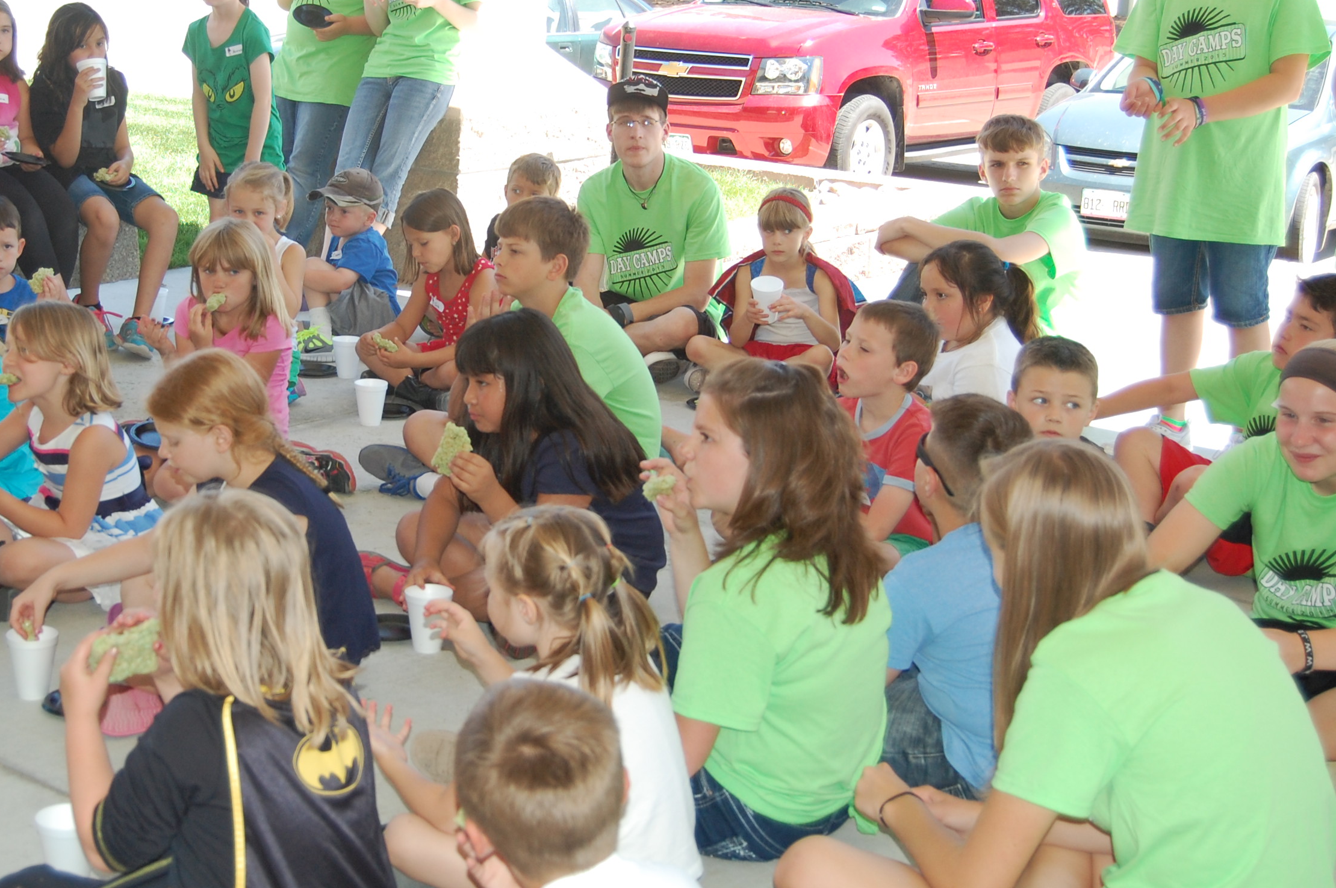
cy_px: 324
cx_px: 459
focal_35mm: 61
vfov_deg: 22.2
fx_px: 2262
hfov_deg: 32.7
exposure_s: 1/400
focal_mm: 30
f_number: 4.2
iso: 400
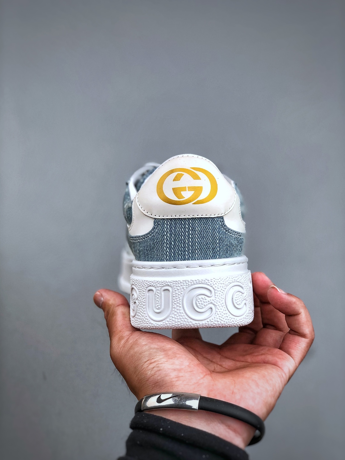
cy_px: 230
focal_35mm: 57
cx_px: 172
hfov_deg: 25.7
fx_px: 757
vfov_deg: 33.8
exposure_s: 1/100
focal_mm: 6.6
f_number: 2.8
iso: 32
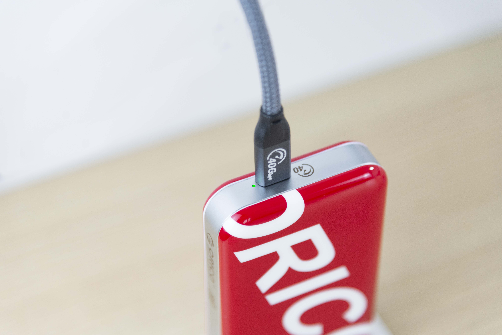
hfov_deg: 17.1
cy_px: 168
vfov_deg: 11.4
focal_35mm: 120
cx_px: 251
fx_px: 1674
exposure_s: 1/250
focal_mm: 120
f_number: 4
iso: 500
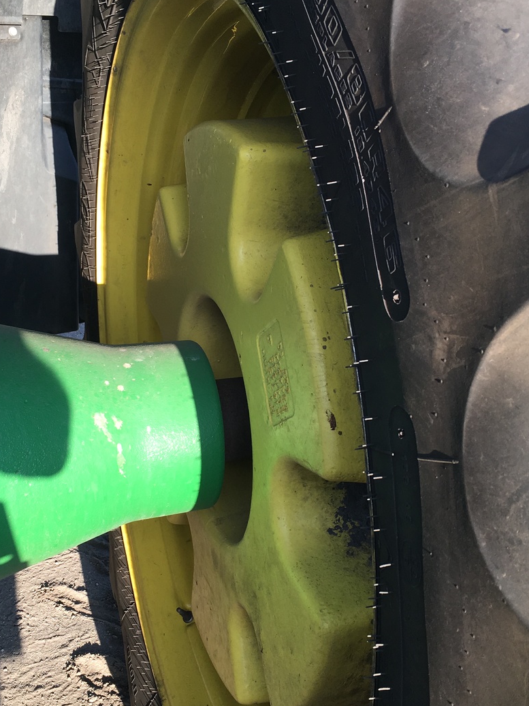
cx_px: 208
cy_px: 375
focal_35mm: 43
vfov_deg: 43.8
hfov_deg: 33.5
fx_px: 876
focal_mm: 4.15
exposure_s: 1/184
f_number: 2.2
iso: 25
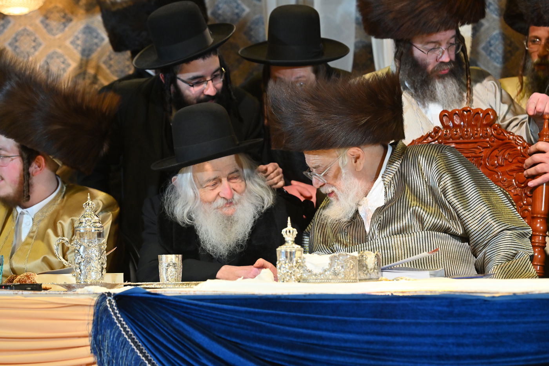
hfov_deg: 13.3
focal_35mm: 155
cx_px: 274
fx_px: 2363
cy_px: 183
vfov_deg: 8.9
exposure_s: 1/200
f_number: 5
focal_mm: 155
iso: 1600
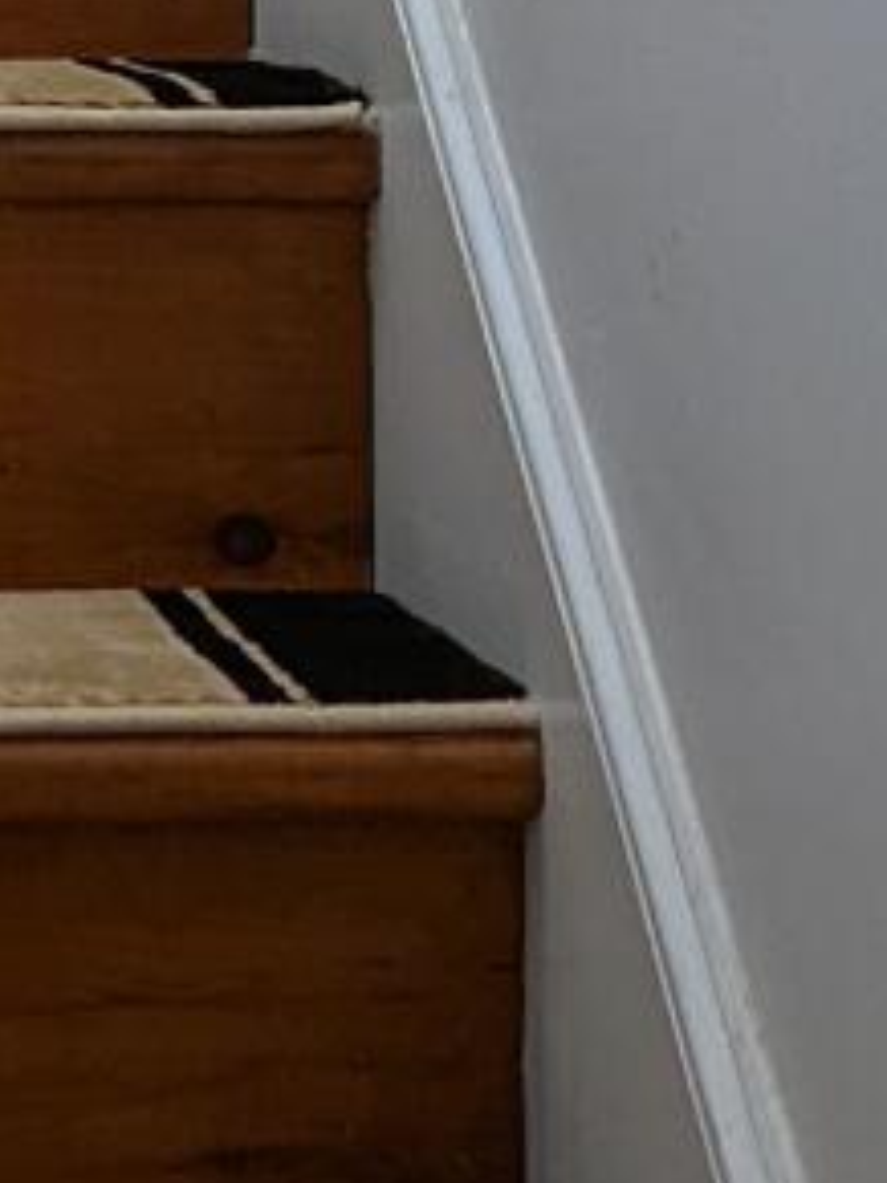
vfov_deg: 17.2
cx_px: -401
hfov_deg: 12.8
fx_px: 3761
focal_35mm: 110
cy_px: -187
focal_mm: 2.35
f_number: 2.2
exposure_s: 1/24
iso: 57
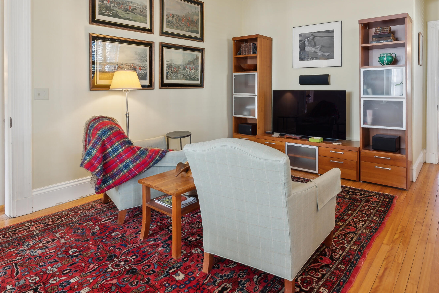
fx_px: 268
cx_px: 260
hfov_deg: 77.8
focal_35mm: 22
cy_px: 96
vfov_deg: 56.0
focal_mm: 16
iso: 320
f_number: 7.1
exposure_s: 1/8
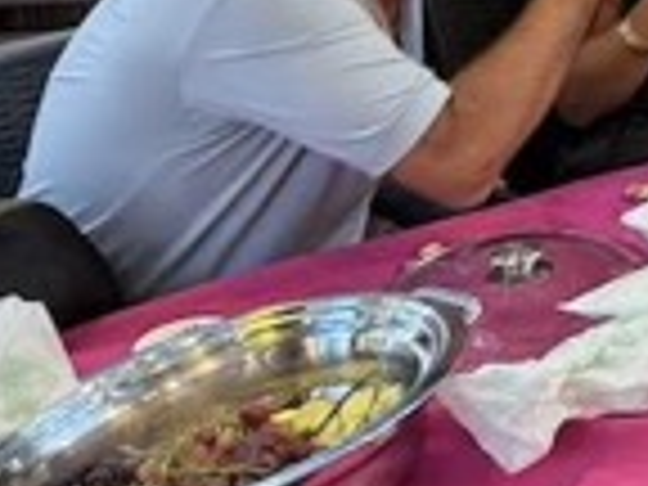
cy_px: -304
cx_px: 1377
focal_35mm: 117
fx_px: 2190
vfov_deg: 11.9
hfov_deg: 13.7
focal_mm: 6.76
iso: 250
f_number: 1.78
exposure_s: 1/60
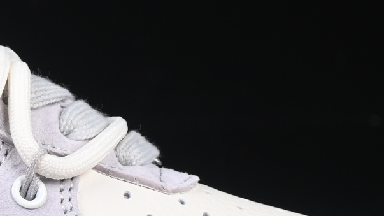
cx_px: -122
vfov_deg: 3.3
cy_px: 105
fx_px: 3696
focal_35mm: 363
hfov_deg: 5.9
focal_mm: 50
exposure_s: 1/80
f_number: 8
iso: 160
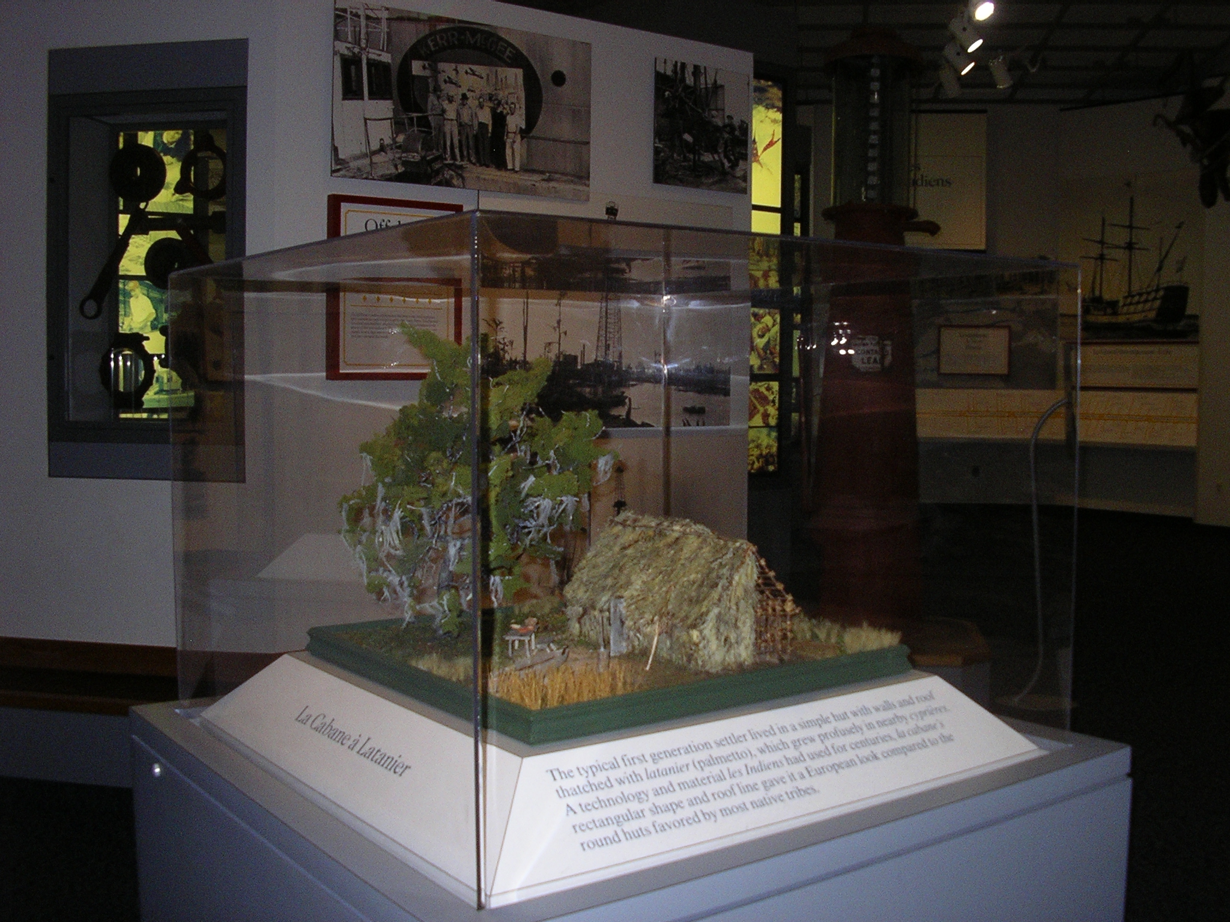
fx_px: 1350
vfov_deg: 37.7
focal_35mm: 38
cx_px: 615
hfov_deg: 49.0
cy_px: 461
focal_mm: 5.8
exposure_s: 1/60
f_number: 4.1
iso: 160
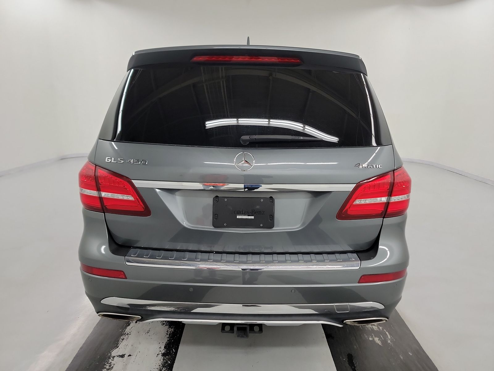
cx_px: 247
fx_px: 343
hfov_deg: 71.6
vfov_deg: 56.8
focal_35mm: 24
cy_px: 186
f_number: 1.8
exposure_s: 1/59
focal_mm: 6.7
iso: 364
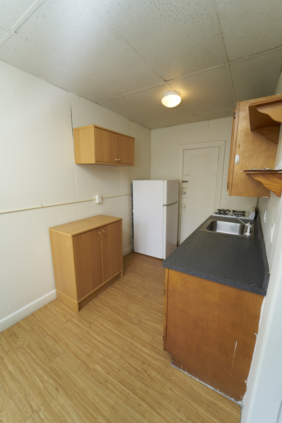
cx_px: 141
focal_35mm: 14
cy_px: 212
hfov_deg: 81.2
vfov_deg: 104.2
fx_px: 164
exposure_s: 1/13
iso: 250
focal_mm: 14
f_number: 7.1
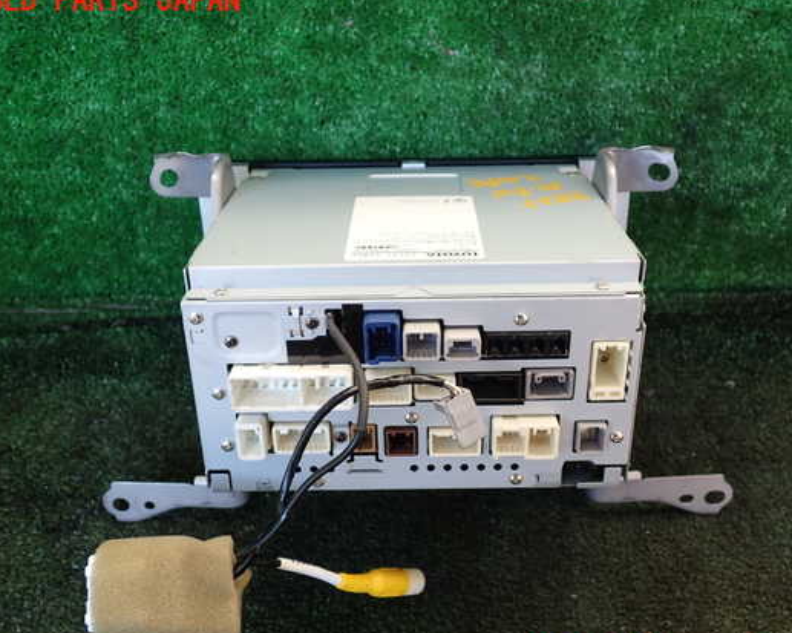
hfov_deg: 52.8
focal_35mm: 34
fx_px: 797
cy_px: 326
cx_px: 421
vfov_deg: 43.3
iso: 100
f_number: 2.3
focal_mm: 5.4
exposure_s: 1/80
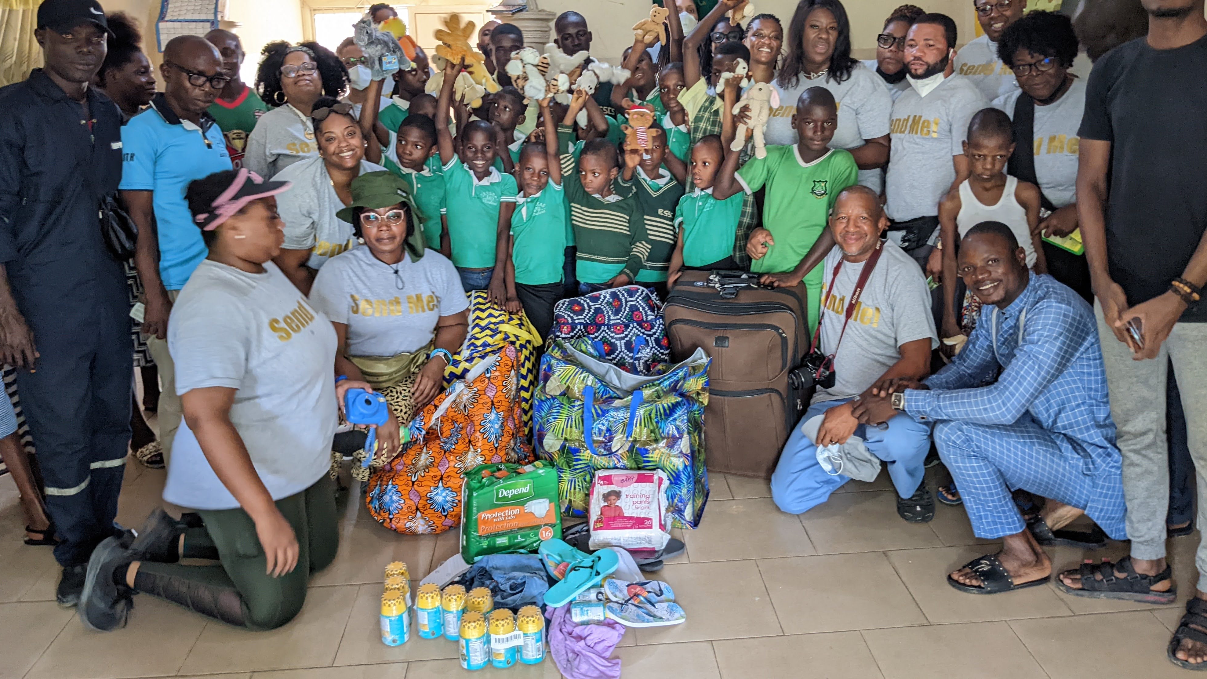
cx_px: 603
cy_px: 266
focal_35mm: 30
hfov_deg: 64.3
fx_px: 960
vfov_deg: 38.8
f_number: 1.73
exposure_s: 1/25
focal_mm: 4.38
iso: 135
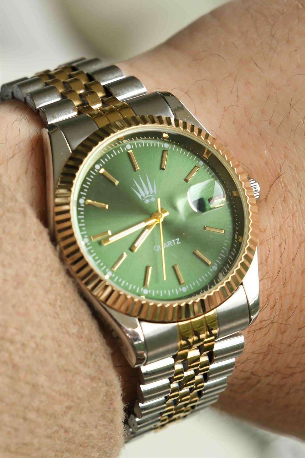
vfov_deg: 16.9
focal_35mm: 121
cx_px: 153
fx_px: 1538
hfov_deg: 11.3
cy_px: 228
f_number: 8
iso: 250
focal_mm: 80
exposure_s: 1/40
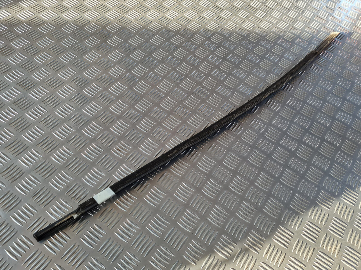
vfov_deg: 53.1
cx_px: 180
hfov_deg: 67.3
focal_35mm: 26
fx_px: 271
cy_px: 135
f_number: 1.8
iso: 80
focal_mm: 5.4
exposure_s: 1/100
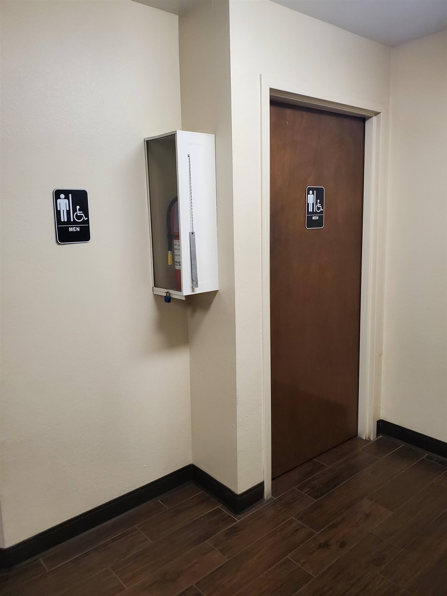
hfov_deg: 53.1
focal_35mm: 26
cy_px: 298
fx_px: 448
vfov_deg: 67.3
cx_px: 224
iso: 200
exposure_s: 1/59
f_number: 2.4
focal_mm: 4.3
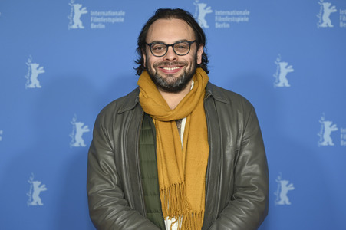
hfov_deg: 32.9
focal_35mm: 61
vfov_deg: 22.2
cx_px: 173
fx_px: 586
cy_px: 115
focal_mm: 61
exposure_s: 1/160
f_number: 2.8
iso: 320
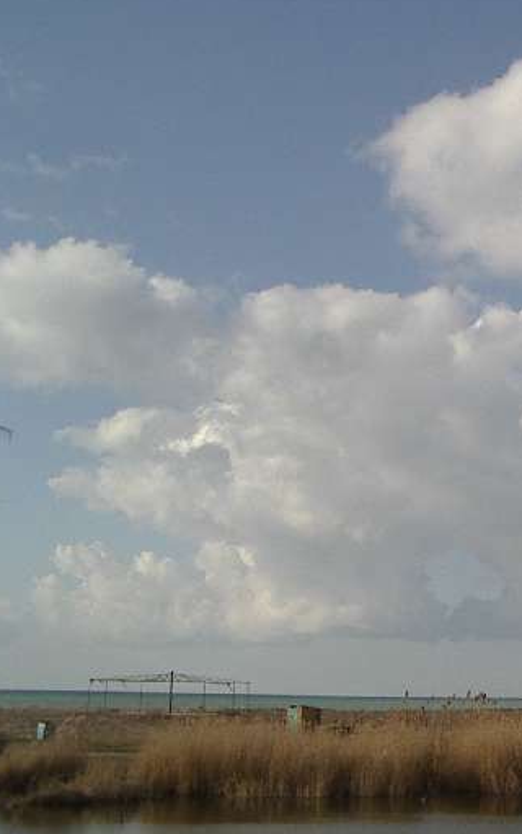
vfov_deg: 32.4
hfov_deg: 19.6
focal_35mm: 63
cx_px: 610
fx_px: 1432
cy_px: 348
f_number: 4.8
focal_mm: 5.8
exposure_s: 1/640
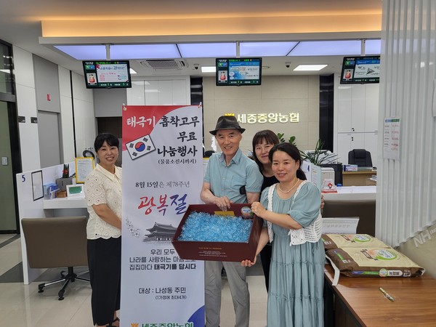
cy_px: 164
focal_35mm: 26
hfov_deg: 67.3
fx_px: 327
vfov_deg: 53.1
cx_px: 218
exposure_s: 1/120
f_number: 1.8
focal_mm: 4.25
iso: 64
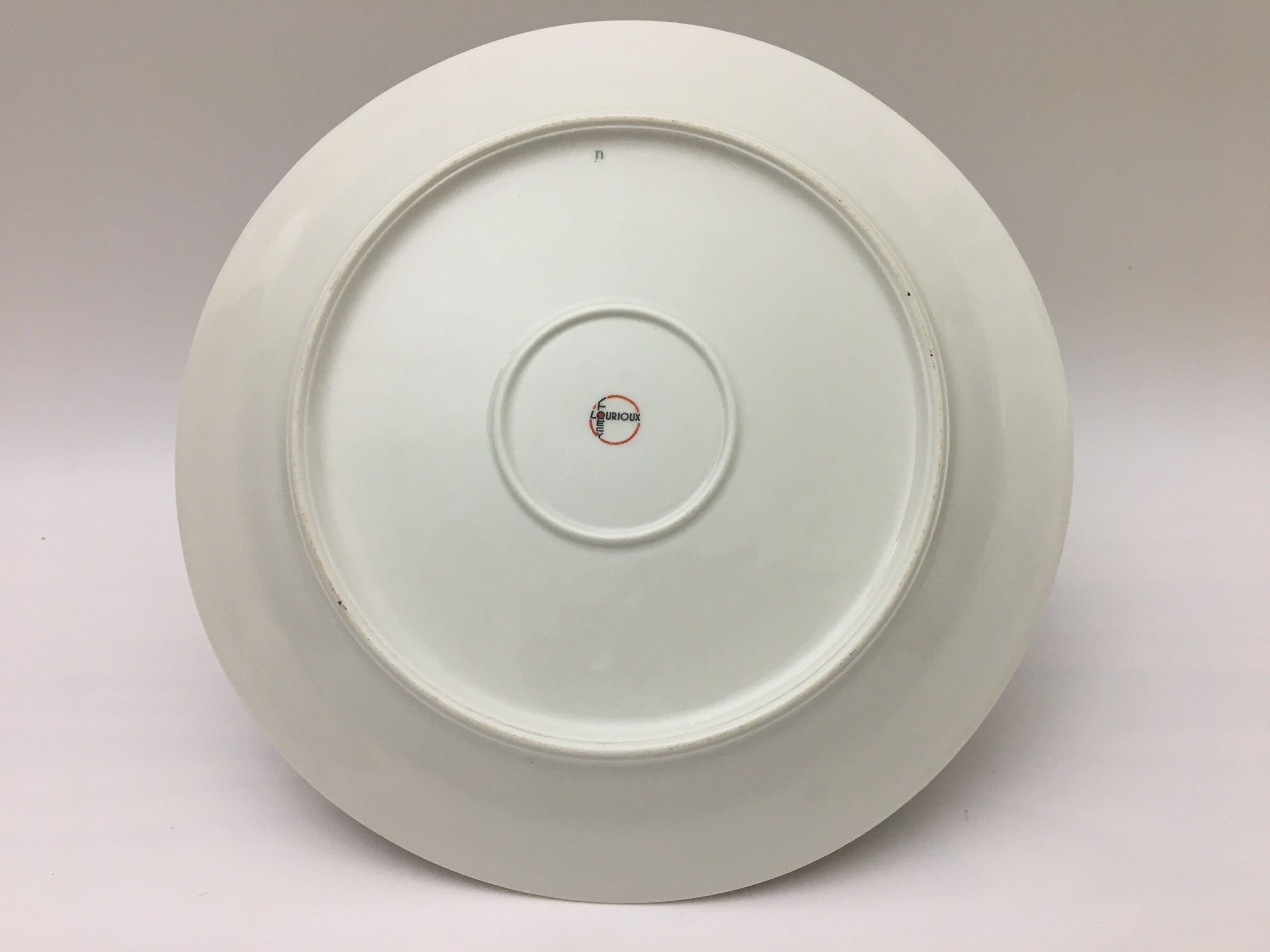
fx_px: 1064
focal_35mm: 29
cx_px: 635
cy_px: 476
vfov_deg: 48.2
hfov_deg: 61.7
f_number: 2.2
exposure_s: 1/33
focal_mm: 4.15
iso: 80
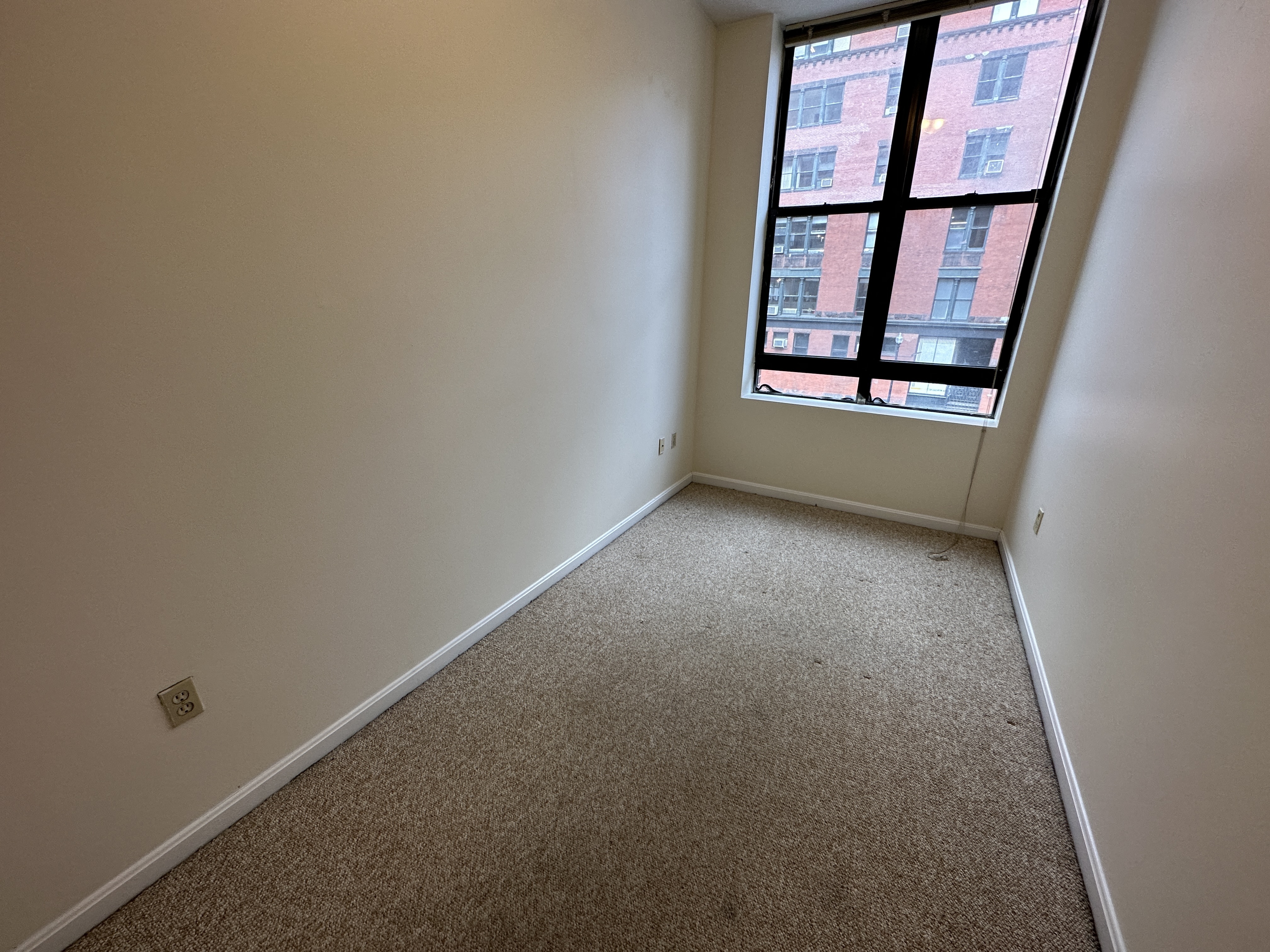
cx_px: 635
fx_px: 514
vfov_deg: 85.7
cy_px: 476
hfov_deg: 102.1
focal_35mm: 14
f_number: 2.2
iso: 100
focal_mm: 2.22
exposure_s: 1/120
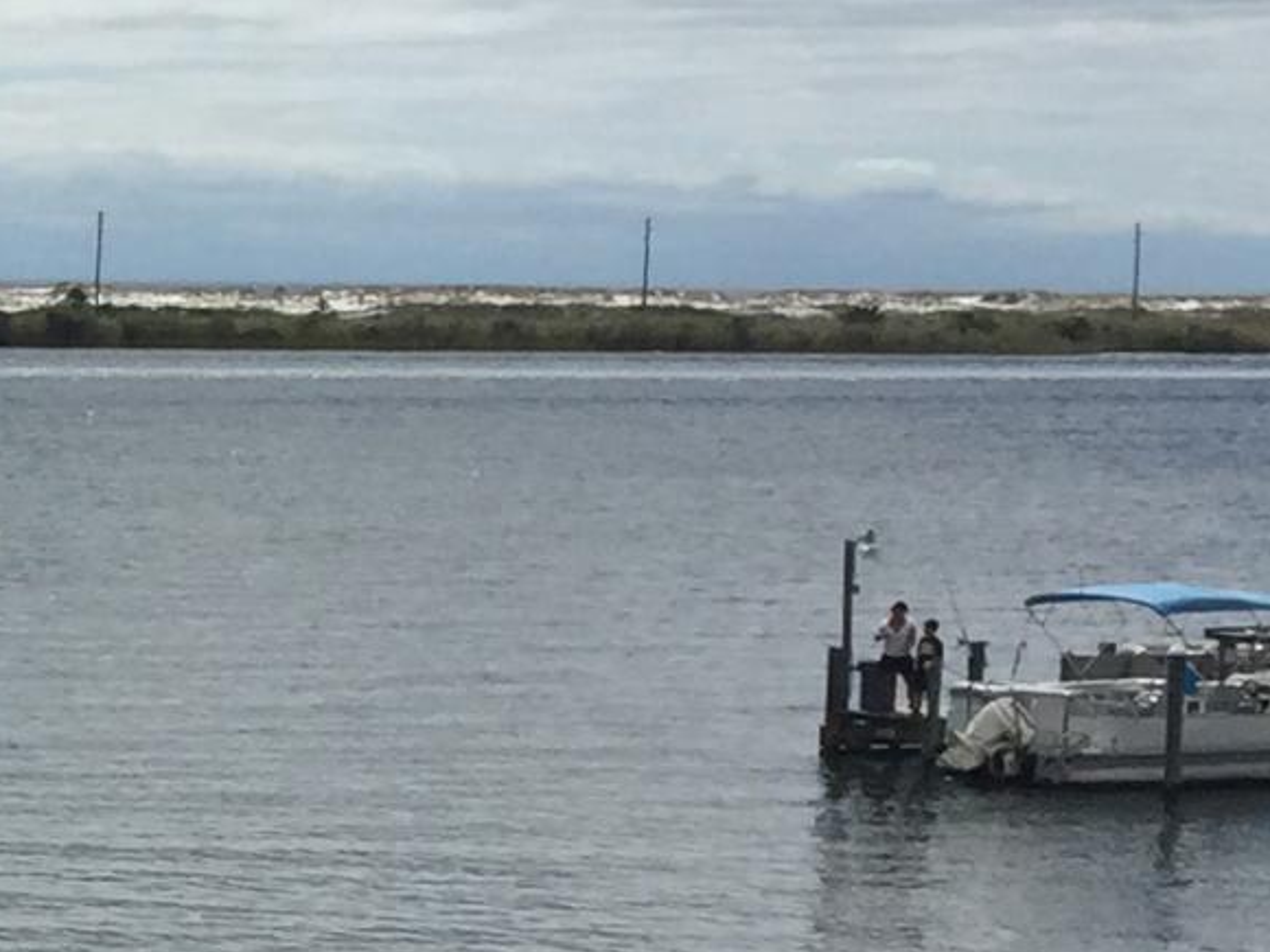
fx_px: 5503
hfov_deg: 11.5
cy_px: 707
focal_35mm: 150
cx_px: -1469
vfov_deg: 9.9
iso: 32
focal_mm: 4.15
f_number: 2.2
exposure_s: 1/5650
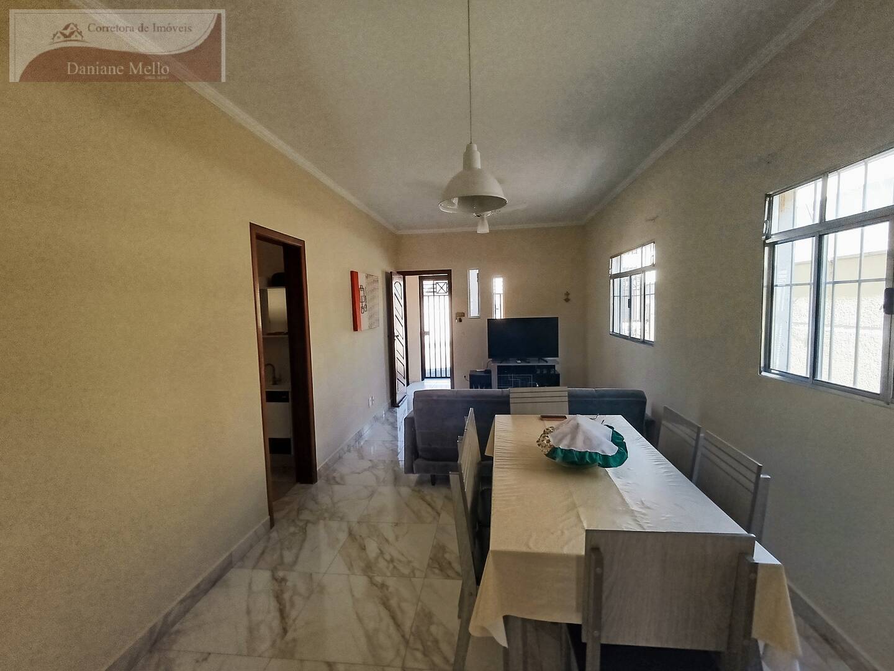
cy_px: 336
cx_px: 447
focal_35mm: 16
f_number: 2.2
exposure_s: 1/120
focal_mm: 1.65
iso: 200
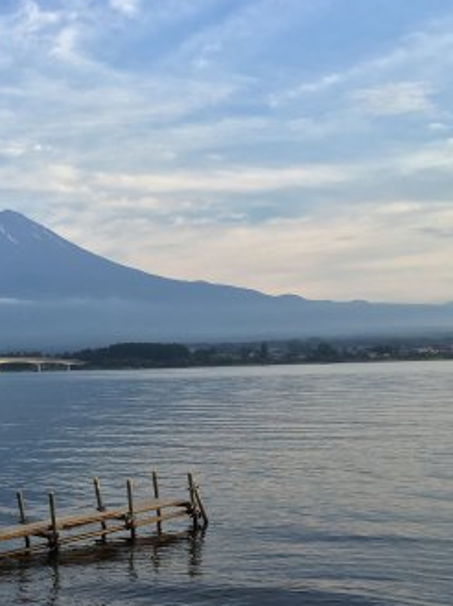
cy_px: 392
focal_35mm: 54
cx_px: 80
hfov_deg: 26.4
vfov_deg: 35.3
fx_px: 944
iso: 32
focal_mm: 4.15
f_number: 2.2
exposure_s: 1/507
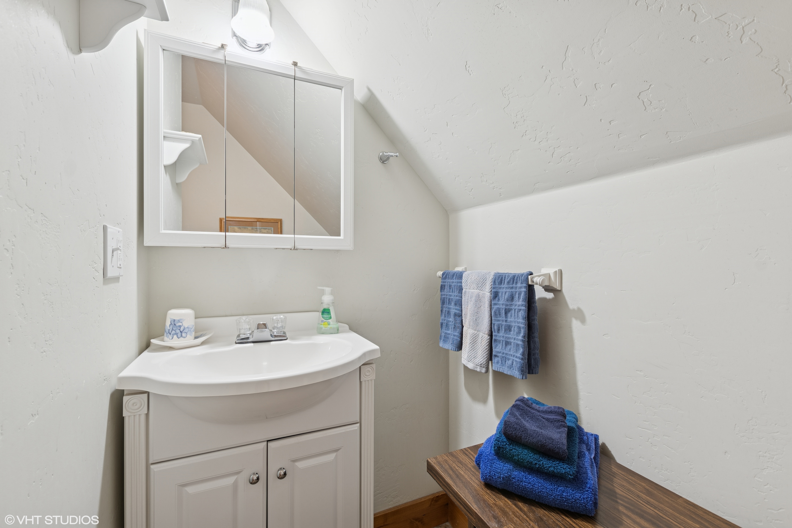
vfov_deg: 77.3
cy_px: 264
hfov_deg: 100.4
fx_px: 330
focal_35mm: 15
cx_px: 396
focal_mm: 10
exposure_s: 1/4
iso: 100
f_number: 6.3
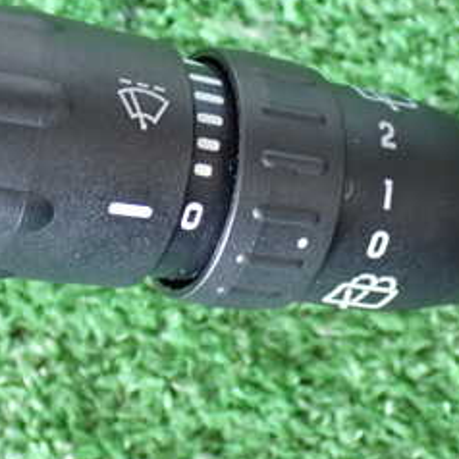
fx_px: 1470
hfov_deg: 17.7
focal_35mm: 98
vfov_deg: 17.7
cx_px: 170
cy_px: 193
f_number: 2.9
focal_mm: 7.84
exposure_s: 1/40
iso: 800
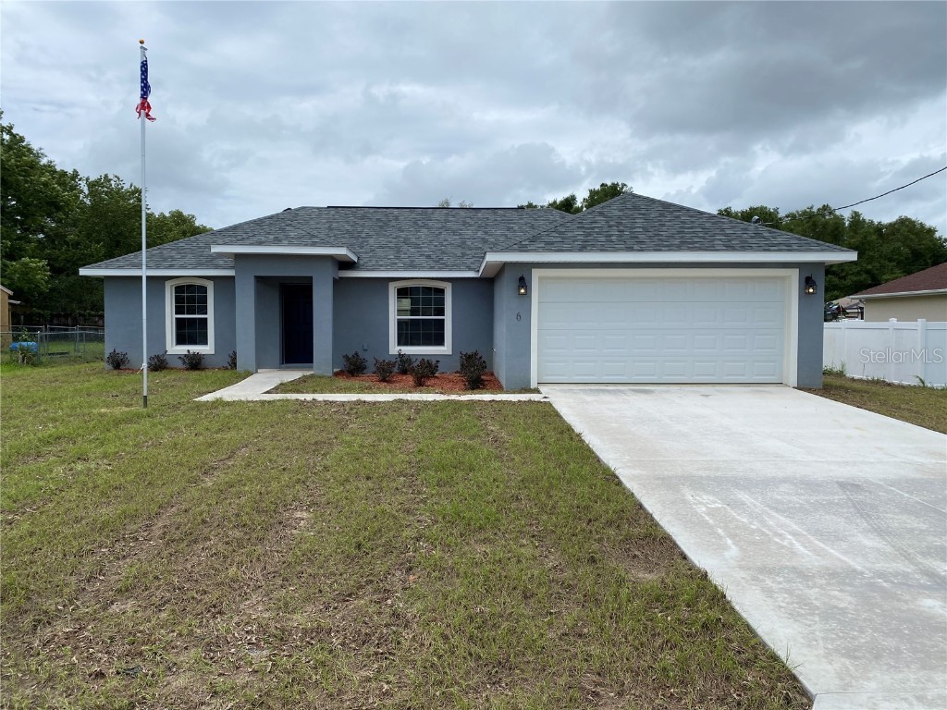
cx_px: 474
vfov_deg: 53.1
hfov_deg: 67.3
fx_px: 711
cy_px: 355
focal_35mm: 26
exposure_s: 1/5236
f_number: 1.8
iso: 32
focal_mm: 4.25
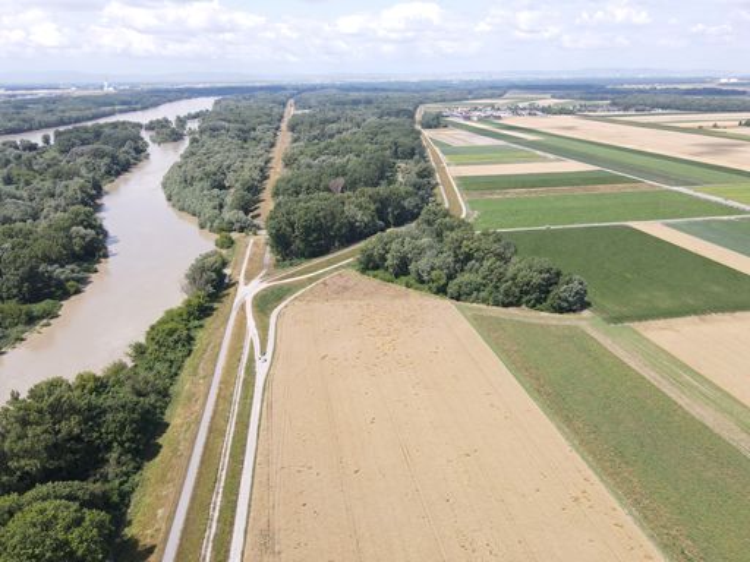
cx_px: 375
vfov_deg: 56.8
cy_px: 281
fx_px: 520
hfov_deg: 71.6
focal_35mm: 24
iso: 100
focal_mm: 4.5
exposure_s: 1/400
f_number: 2.8
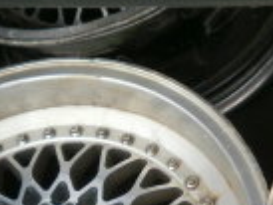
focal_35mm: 101
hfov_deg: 18.7
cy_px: 171
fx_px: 797
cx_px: 300
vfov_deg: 14.6
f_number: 2.6
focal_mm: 4.65
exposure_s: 1/200
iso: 100
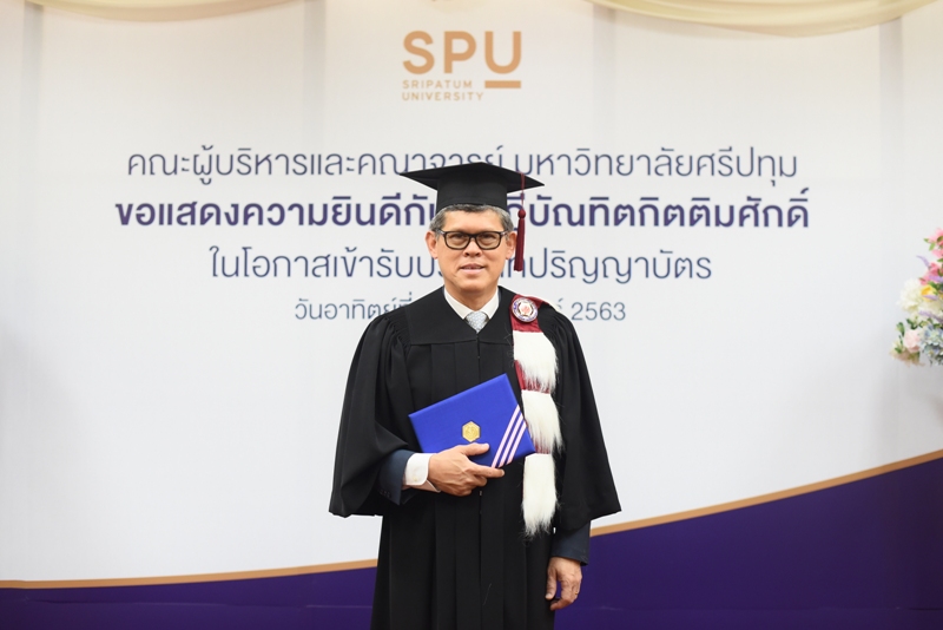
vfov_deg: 27.0
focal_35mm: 50
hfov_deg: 39.6
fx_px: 1310
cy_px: 315
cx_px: 472
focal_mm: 50
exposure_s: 1/200
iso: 1600
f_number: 2.8
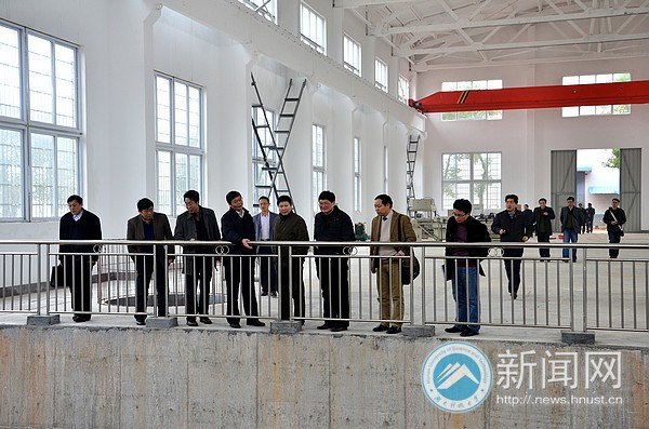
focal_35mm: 51
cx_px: 324
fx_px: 917
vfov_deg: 26.3
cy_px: 214
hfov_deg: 39.0
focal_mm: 34
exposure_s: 1/60
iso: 800
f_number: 7.1
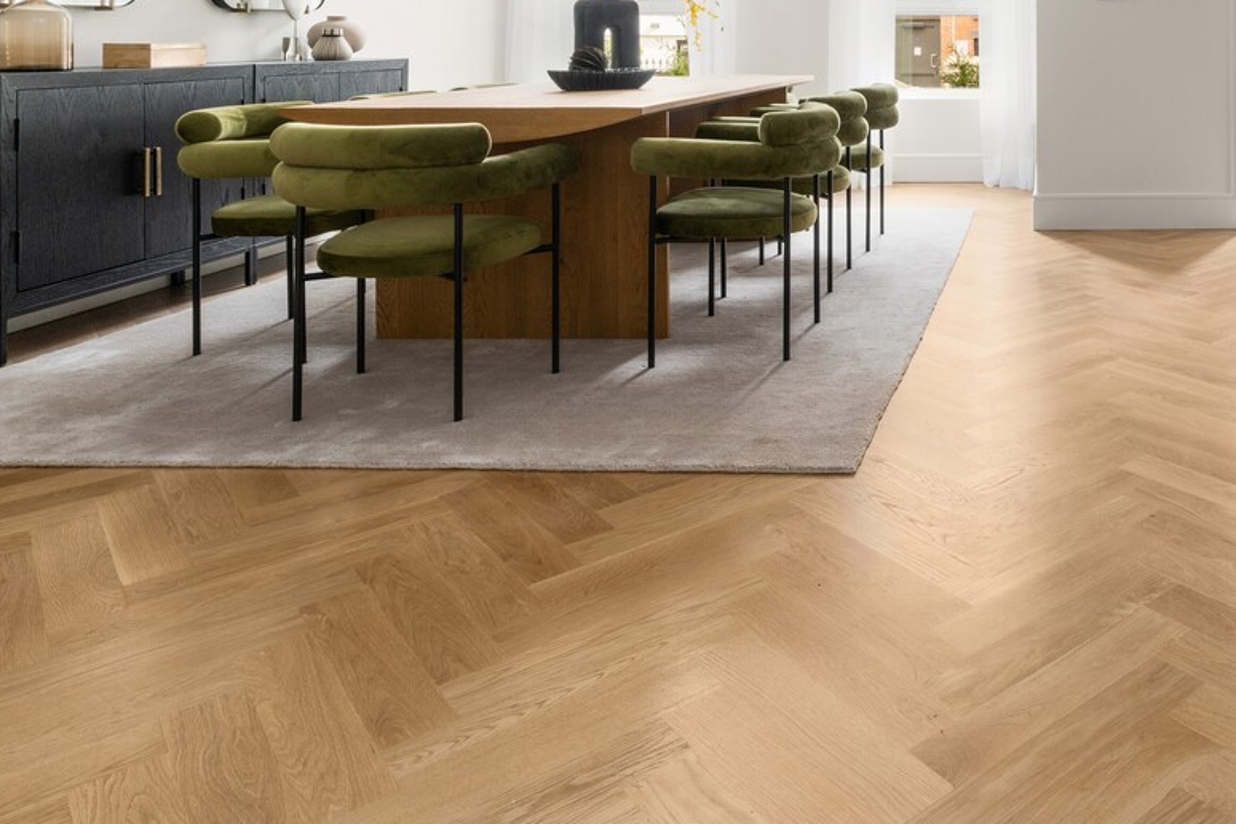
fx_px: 1064
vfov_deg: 38.6
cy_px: 42
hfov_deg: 54.5
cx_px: 1052
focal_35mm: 31
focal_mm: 16
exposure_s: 1/20
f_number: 11
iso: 640
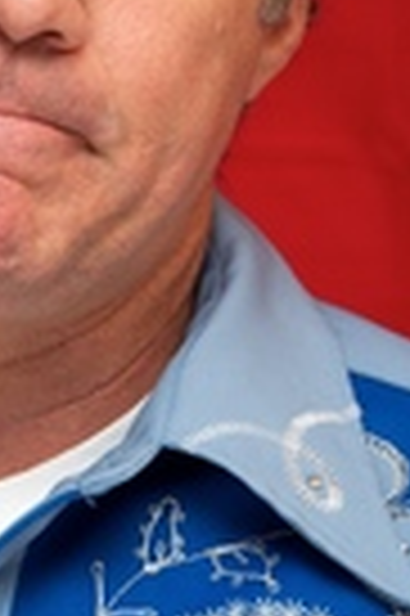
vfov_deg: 4.4
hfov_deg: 2.9
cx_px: 126
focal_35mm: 467
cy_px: 162
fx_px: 7998
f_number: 5.6
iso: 640
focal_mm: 160
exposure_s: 1/60
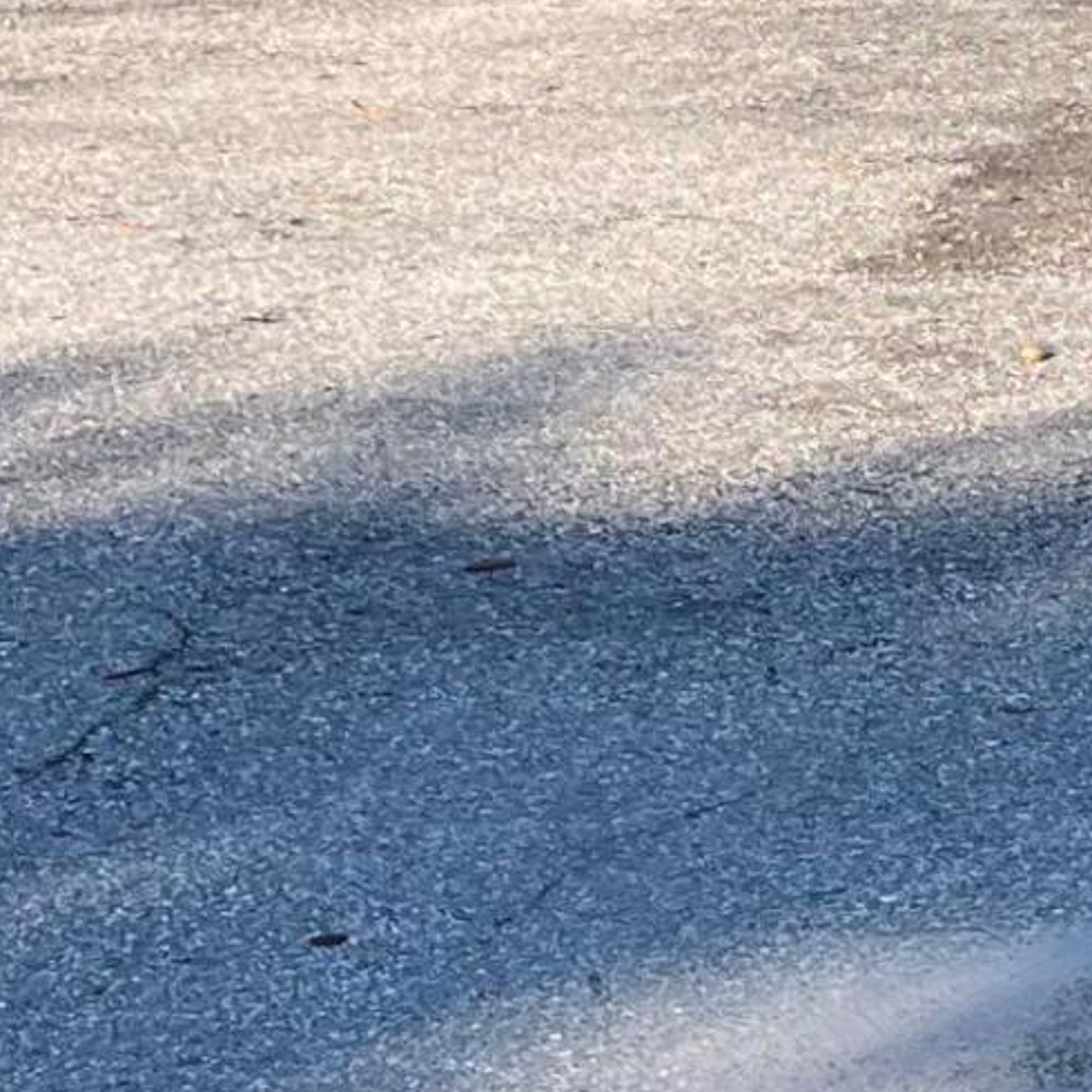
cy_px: -160
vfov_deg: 12.7
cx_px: 2365
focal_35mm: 135
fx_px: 4818
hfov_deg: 11.3
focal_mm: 5.1
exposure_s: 1/1600
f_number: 1.6
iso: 50
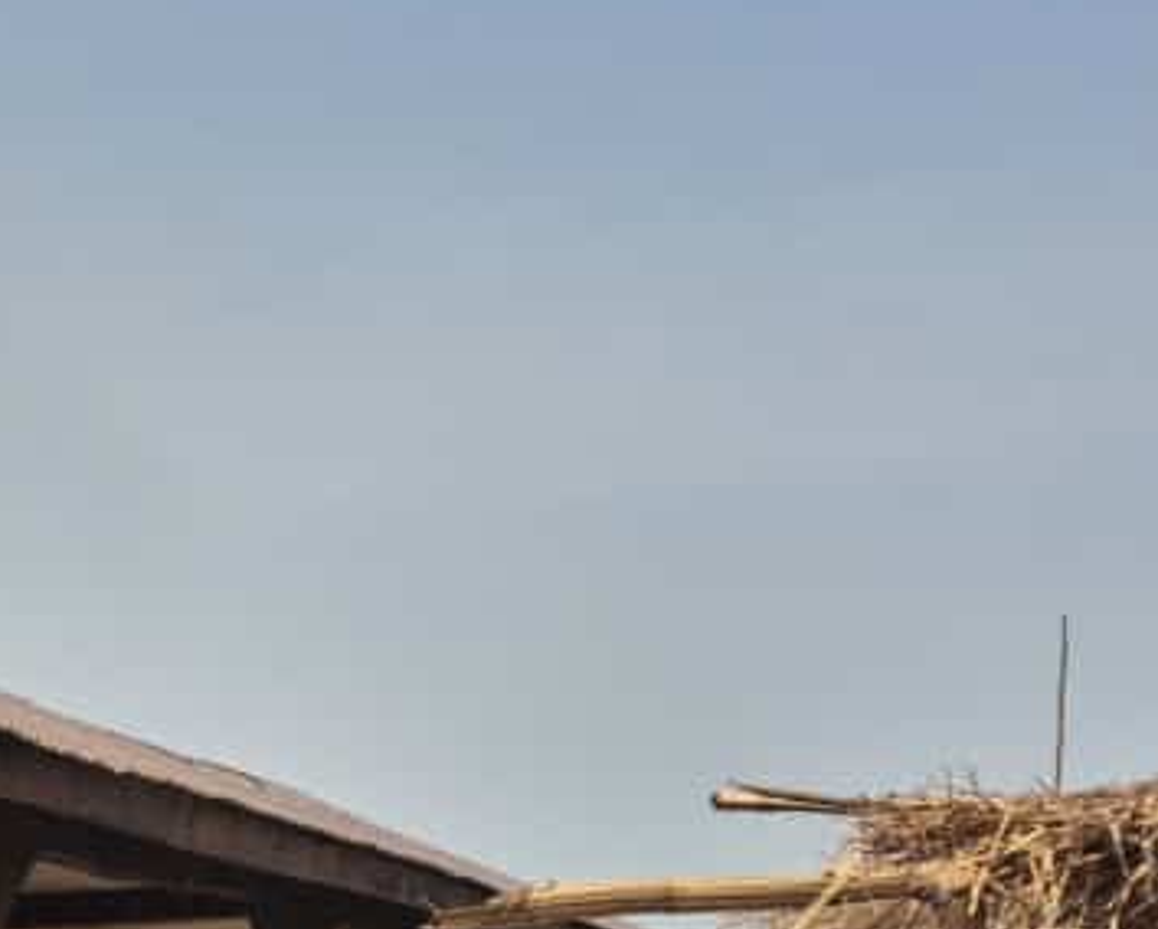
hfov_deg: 21.2
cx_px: -566
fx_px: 2608
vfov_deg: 19.7
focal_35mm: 76
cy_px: 909
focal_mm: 5.4
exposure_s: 1/2256
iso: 25
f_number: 1.8
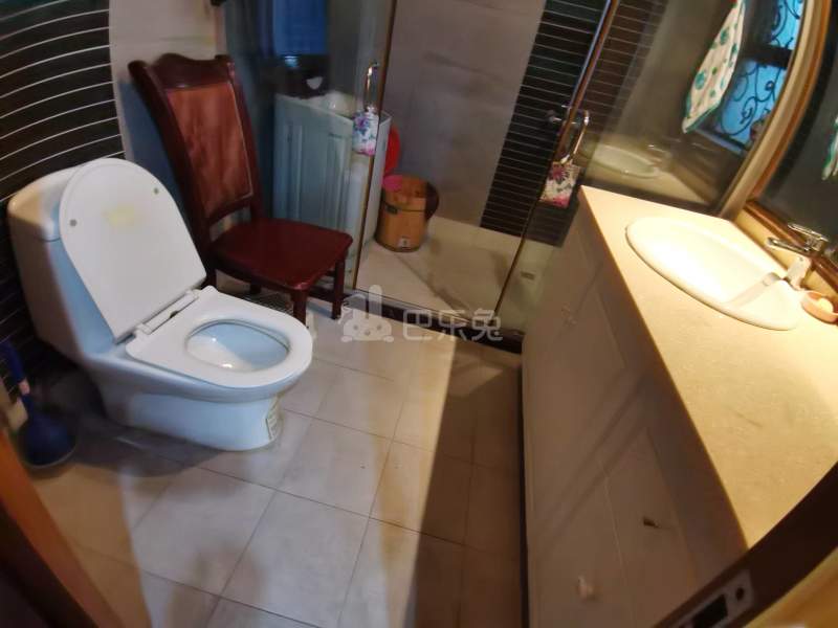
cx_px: 419
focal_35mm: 17
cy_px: 314
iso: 500
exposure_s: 1/20
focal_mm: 1.78
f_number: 2.4
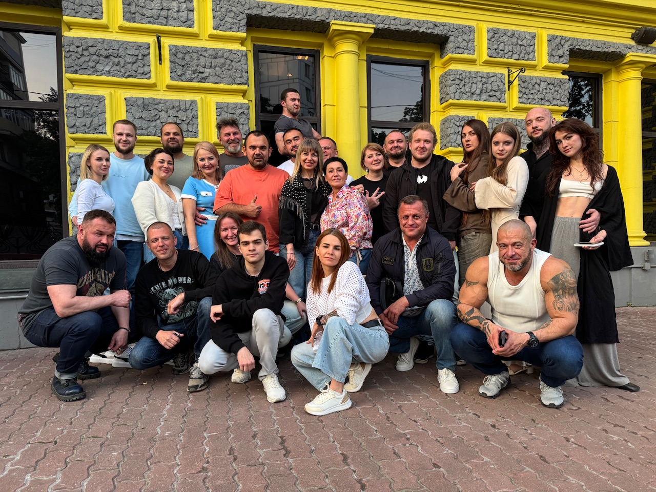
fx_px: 455
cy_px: 246
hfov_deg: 71.6
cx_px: 328
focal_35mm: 24
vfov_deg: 56.8
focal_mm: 6.76
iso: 200
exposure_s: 1/121
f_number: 1.78
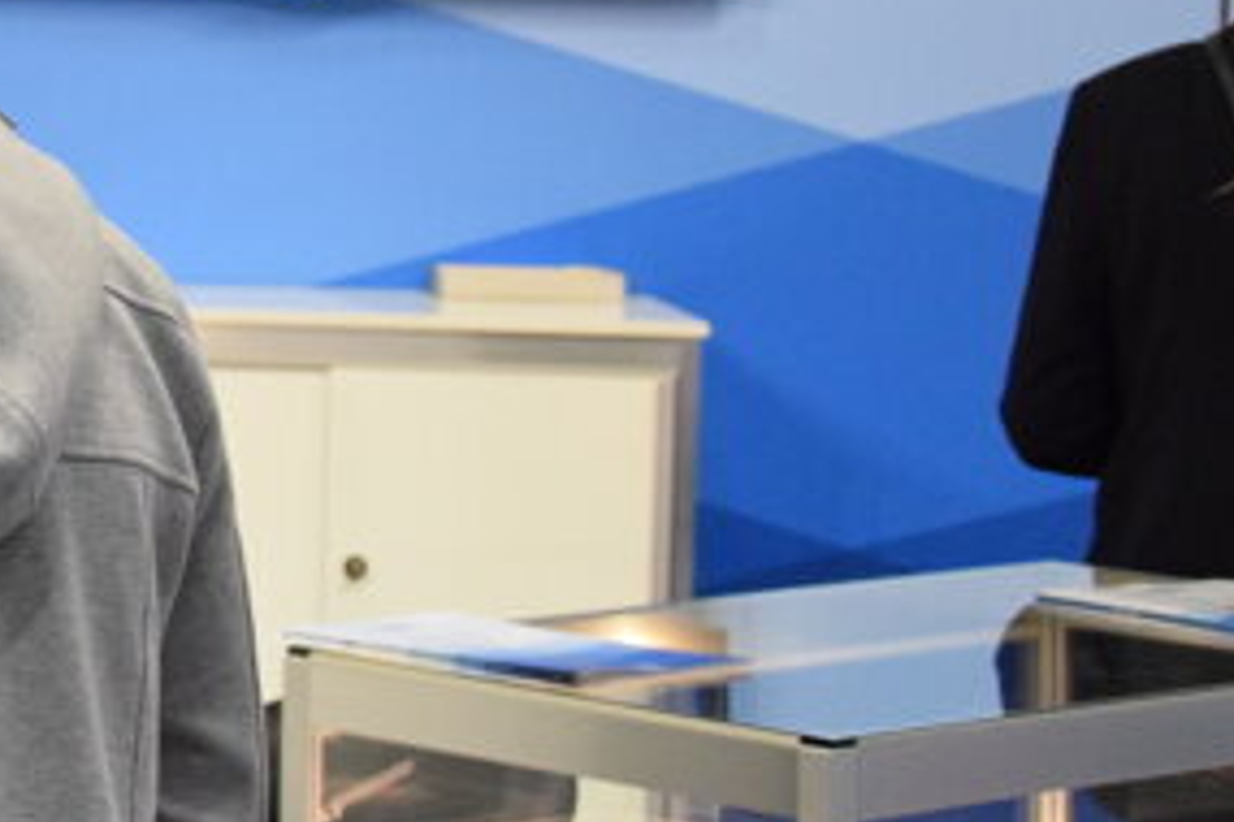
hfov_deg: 14.0
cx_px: -619
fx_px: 4696
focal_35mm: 137
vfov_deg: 10.0
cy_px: 117
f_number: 5
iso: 4000
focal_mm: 30
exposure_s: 1/320
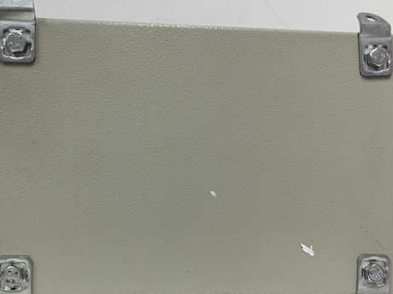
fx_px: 431
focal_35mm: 38
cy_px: 161
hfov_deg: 48.9
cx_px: 173
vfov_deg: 37.7
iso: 125
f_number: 2
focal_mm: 5.75
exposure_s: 1/100
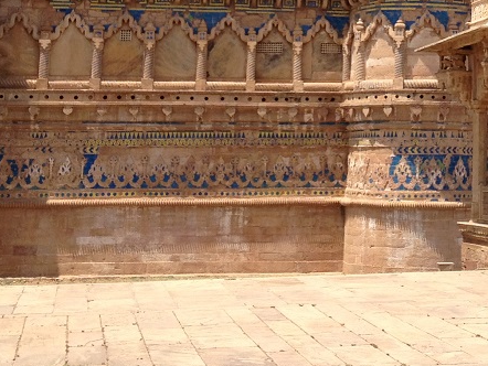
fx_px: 1340
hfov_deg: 20.1
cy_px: -41
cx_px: 464
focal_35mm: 95
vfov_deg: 15.2
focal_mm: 4.28
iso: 50
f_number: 2.4
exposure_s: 1/1284
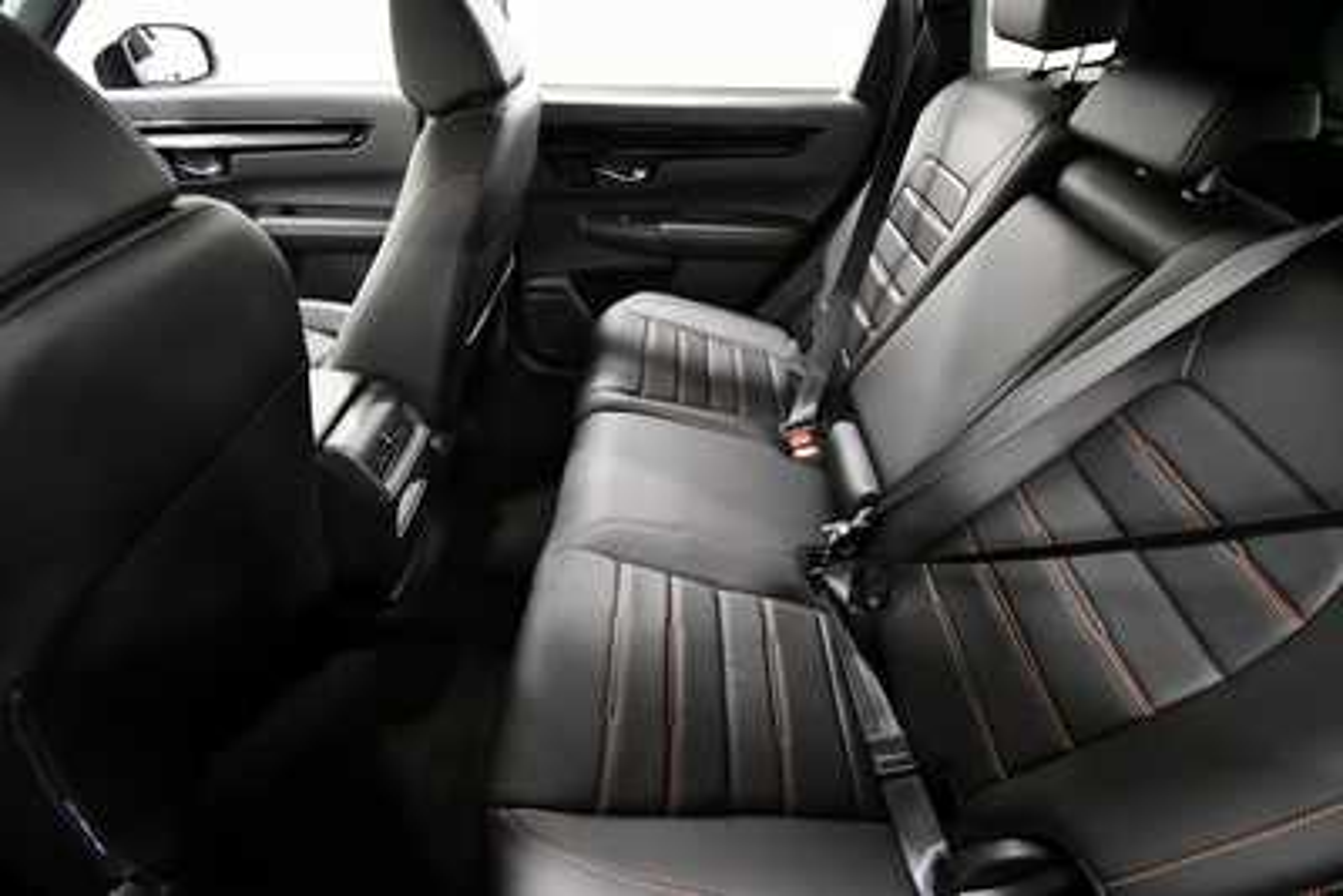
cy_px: 448
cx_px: 672
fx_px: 560
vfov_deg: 77.4
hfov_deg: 100.4
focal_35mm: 15
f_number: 4.5
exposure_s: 1/60
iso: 7200
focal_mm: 10
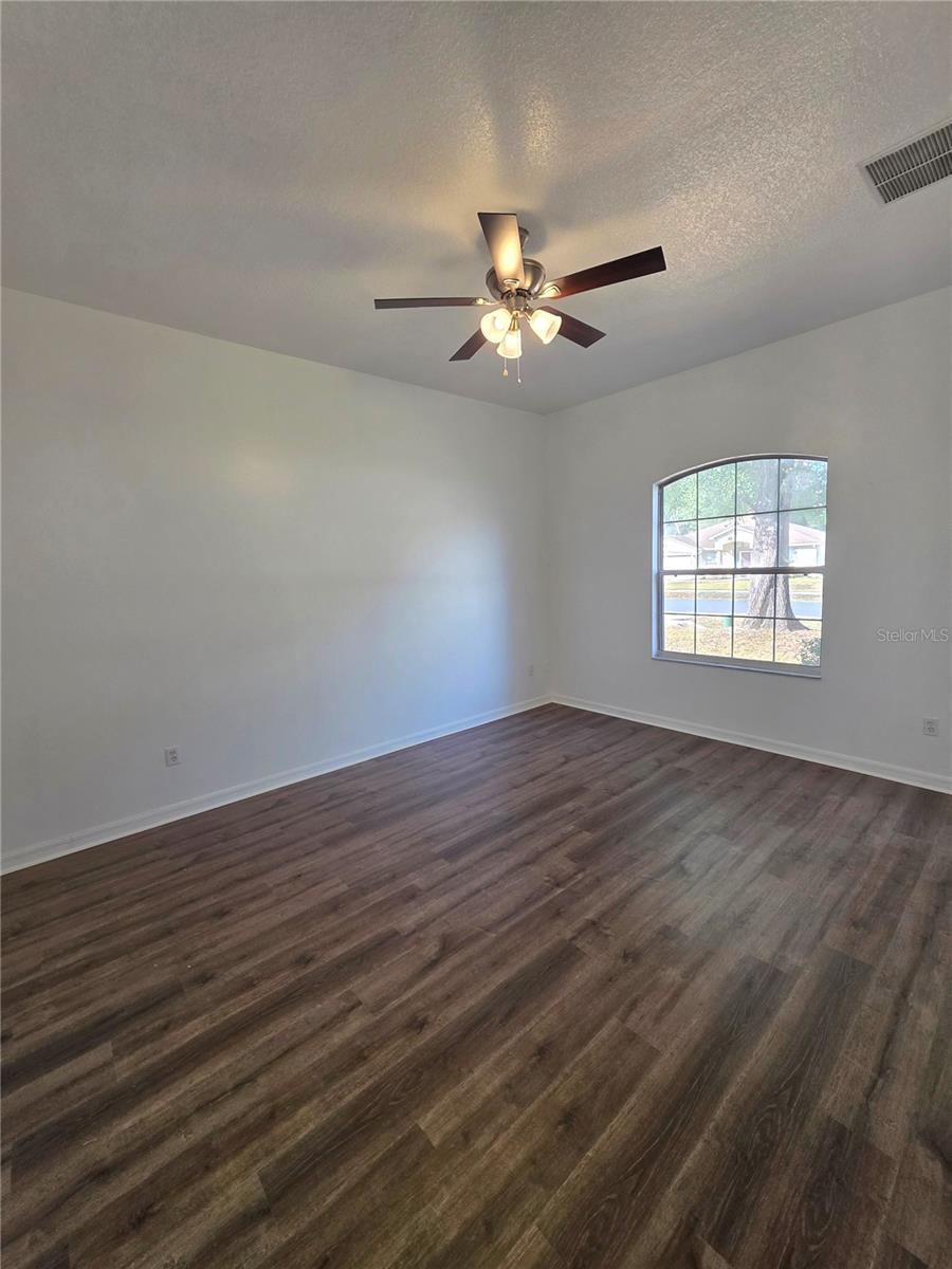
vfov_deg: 106.2
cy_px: 634
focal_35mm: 13
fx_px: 477
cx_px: 476
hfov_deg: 89.9
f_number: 1.9
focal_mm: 2.2
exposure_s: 1/120
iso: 100
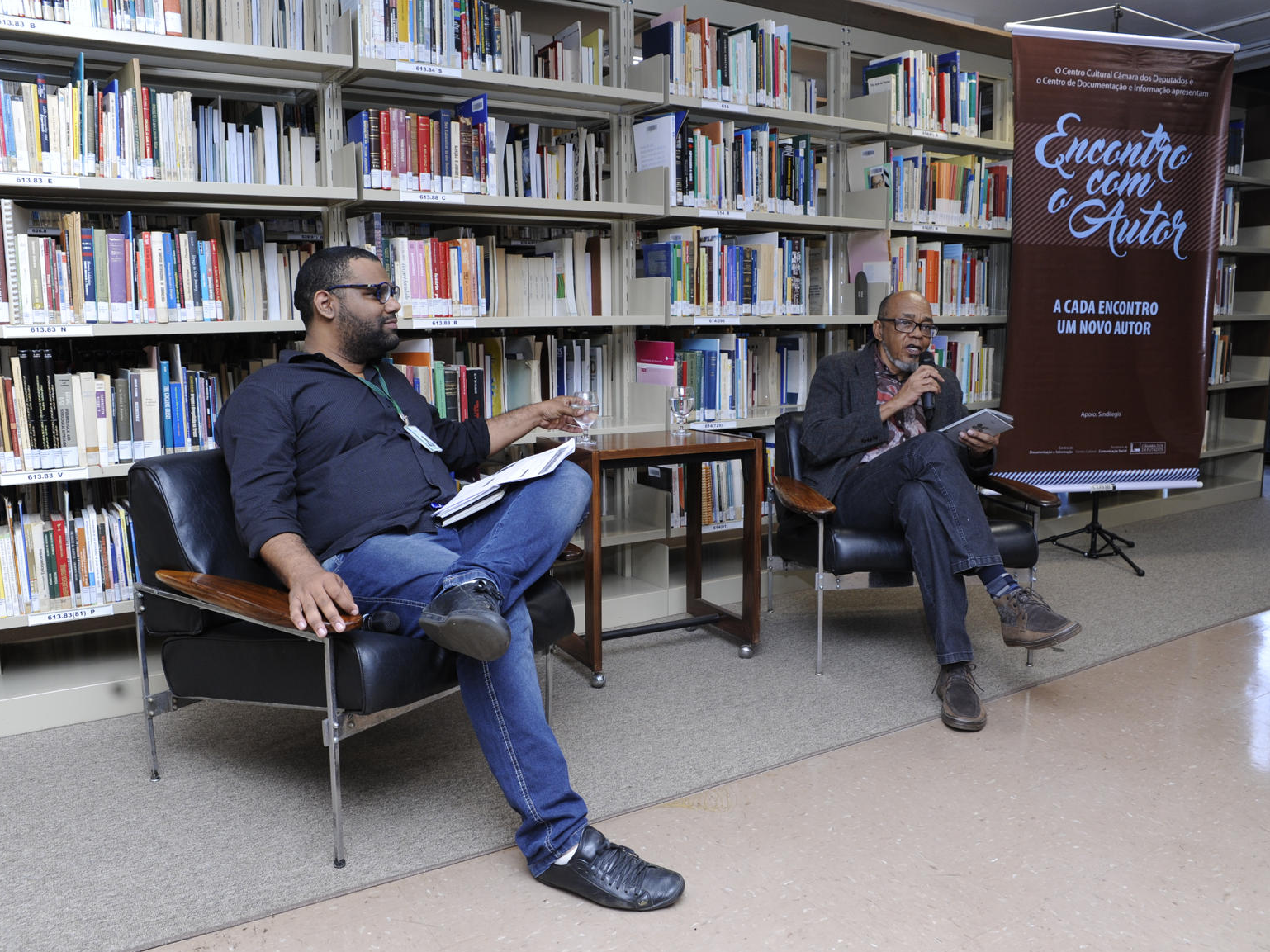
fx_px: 990
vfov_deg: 51.3
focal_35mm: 27
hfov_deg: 65.3
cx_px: 627
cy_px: 481
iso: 800
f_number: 6.3
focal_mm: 24
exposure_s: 1/80
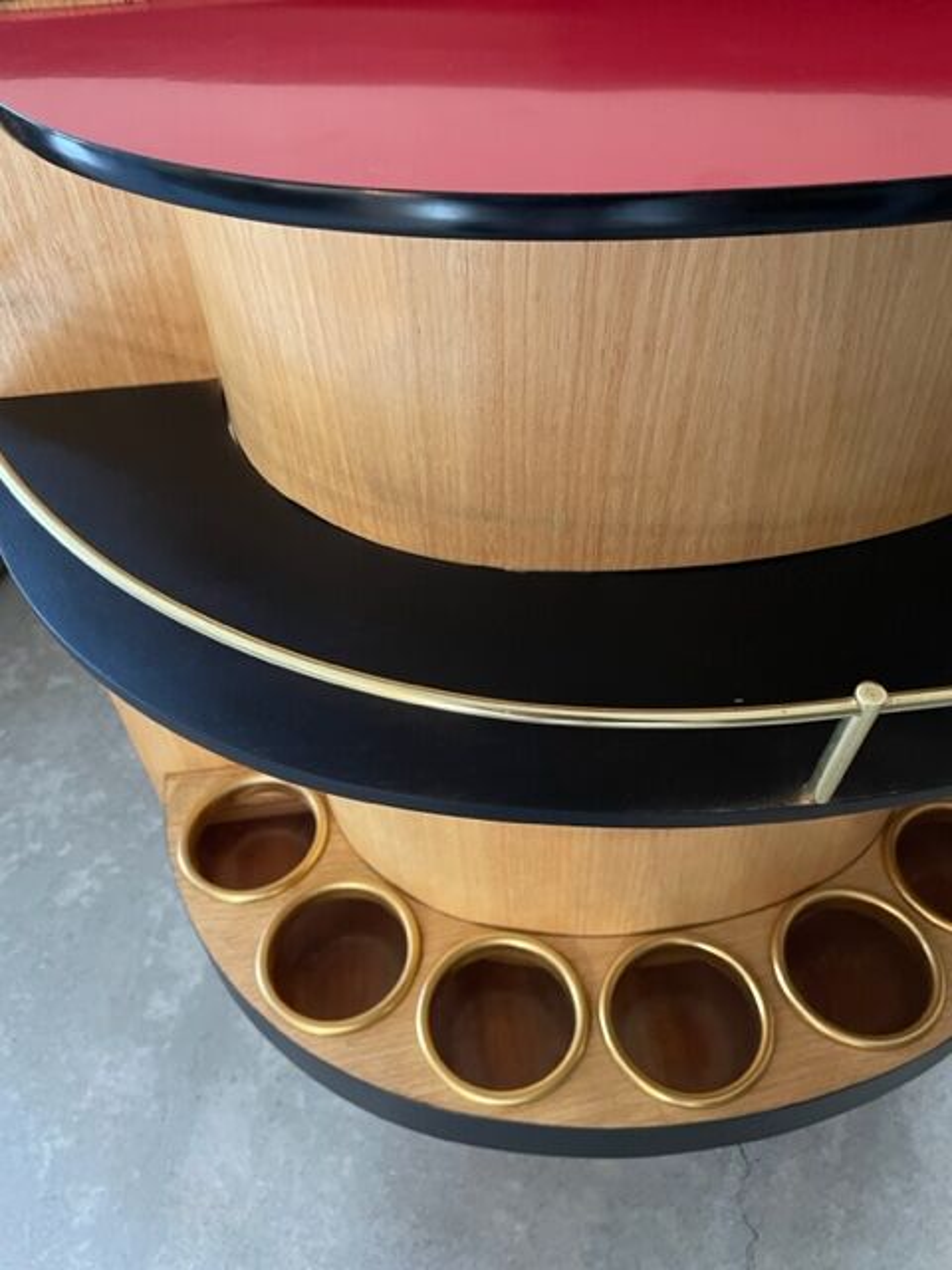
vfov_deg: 67.3
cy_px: 635
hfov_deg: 53.1
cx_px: 476
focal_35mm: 26
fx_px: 953
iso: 500
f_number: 1.6
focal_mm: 4.2
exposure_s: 1/25
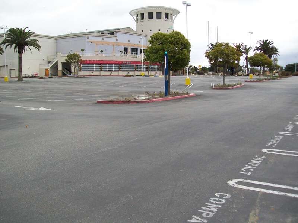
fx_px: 310
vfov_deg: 39.7
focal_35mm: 36
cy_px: 112
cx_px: 149
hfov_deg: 51.4
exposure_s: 1/80
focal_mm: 6
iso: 160
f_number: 2.7
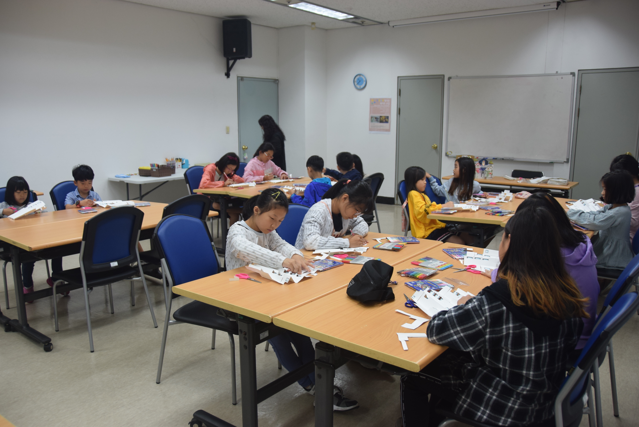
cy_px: 214
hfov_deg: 67.3
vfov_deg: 48.0
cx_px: 320
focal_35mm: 27
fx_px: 480
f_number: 4
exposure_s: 1/60
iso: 450
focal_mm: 18
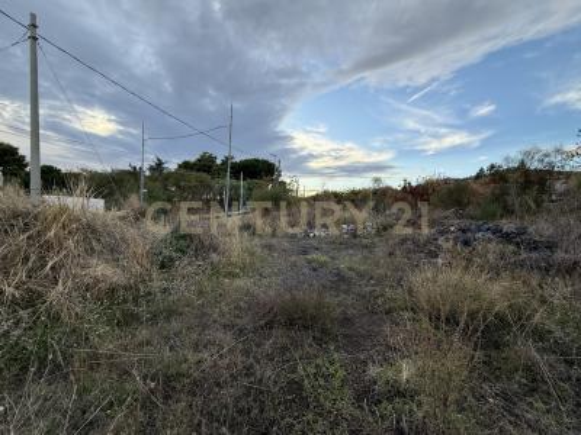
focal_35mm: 14
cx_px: 290
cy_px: 218
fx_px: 235
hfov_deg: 102.1
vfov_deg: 85.7
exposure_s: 1/210
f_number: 2.2
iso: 64
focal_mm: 2.22
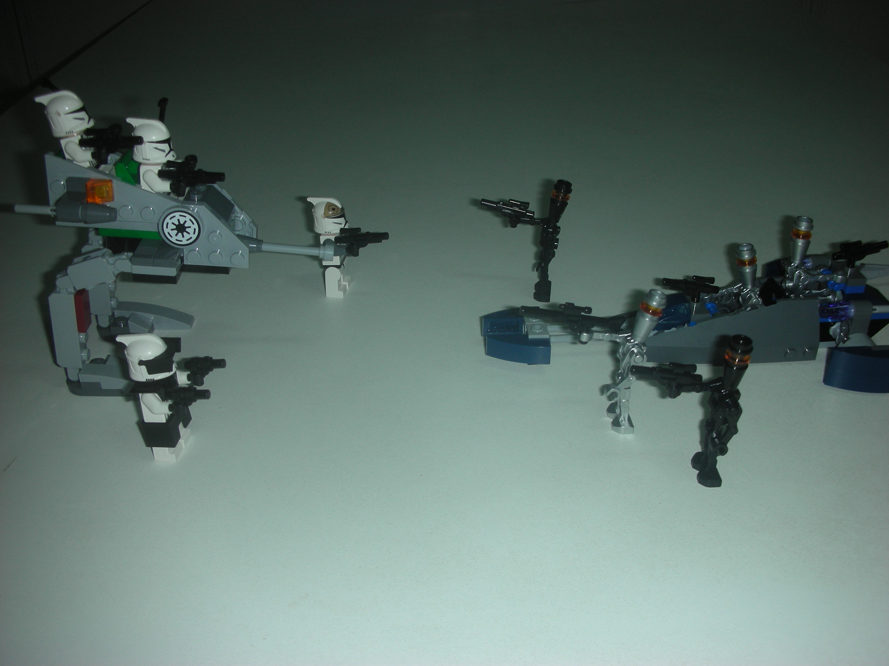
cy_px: 333
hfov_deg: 52.6
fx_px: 899
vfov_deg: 40.7
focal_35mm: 35
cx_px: 444
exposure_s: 1/60.1
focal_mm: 5.8
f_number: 3
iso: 50
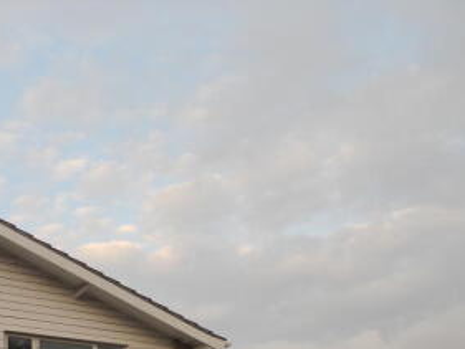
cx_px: 42
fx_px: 753
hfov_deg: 32.5
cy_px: 358
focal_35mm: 56
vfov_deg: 24.8
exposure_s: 1/125
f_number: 3.2
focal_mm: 4.9
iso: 80
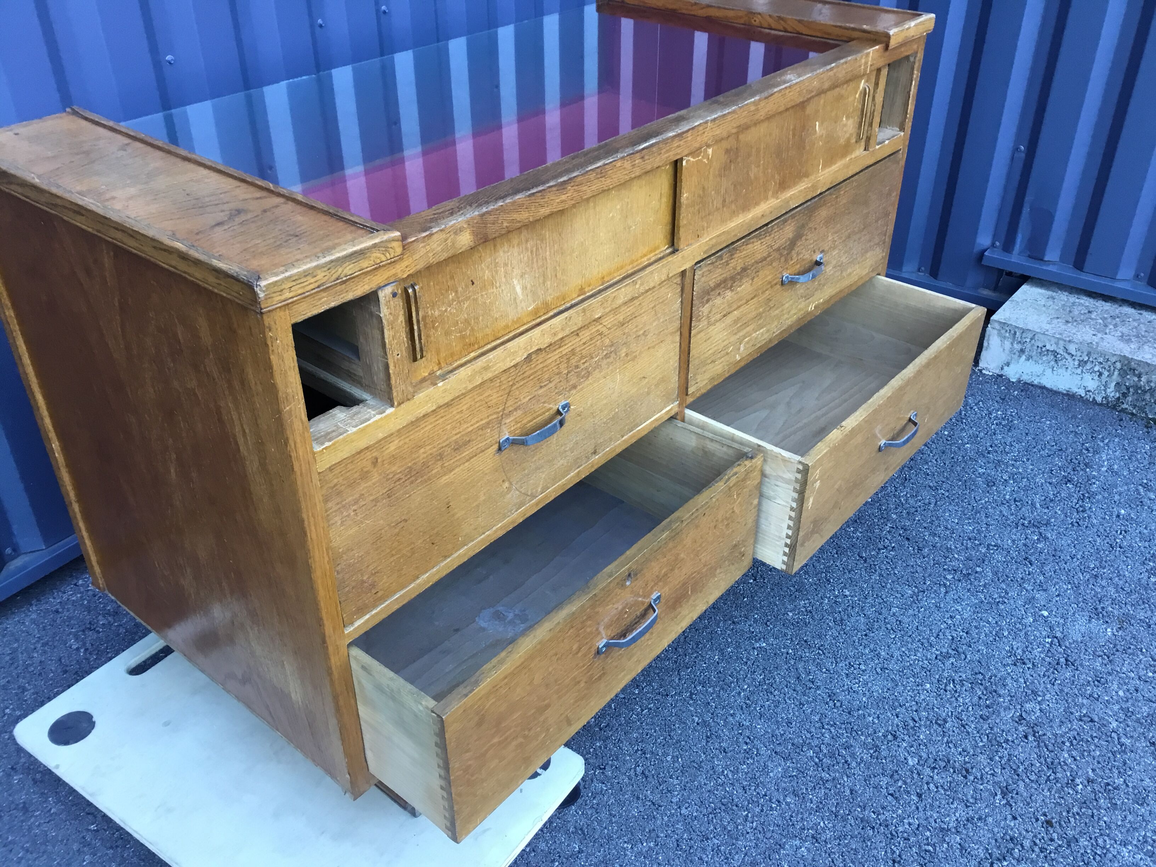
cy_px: 434
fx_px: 1035
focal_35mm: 31
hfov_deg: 58.4
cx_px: 578
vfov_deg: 45.4
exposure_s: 1/33
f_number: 2.4
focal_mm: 3.3
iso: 32
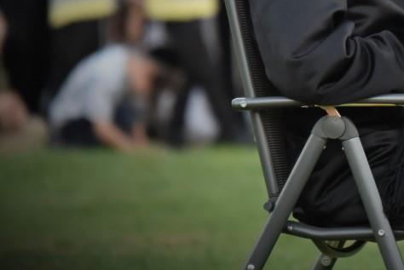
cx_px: 409
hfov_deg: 4.8
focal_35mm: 432
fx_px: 4852
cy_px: 5
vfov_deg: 3.2
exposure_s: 1/250
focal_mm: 200
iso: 1250
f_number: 2.8
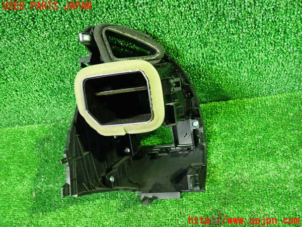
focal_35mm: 32
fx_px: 279
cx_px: 151
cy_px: 114
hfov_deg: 56.8
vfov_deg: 44.2
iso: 800
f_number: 2.4
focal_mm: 5.79
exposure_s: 1/25
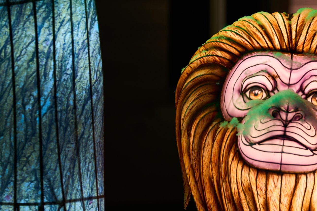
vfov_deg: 6.4
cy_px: 59
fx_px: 1902
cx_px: 279
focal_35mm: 216
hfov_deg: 9.5
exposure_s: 1/15
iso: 100
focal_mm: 109
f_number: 4
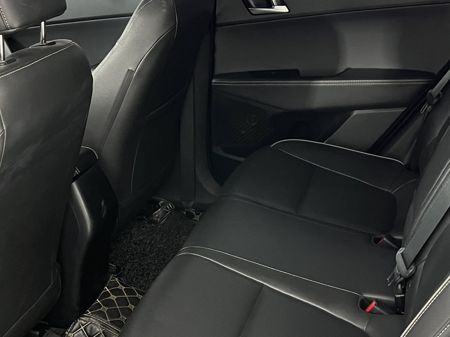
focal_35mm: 54
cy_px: 175
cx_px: 218
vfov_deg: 27.0
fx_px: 702
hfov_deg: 35.5
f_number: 1.6
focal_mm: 5.1
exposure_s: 1/50
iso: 250
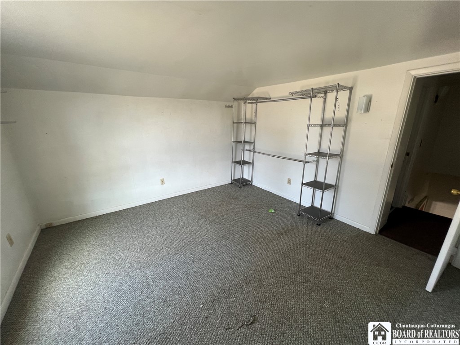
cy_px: 172
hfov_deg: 106.2
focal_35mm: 13
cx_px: 230
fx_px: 173
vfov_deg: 89.9
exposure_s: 1/60
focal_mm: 1.57
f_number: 1.8
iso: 125
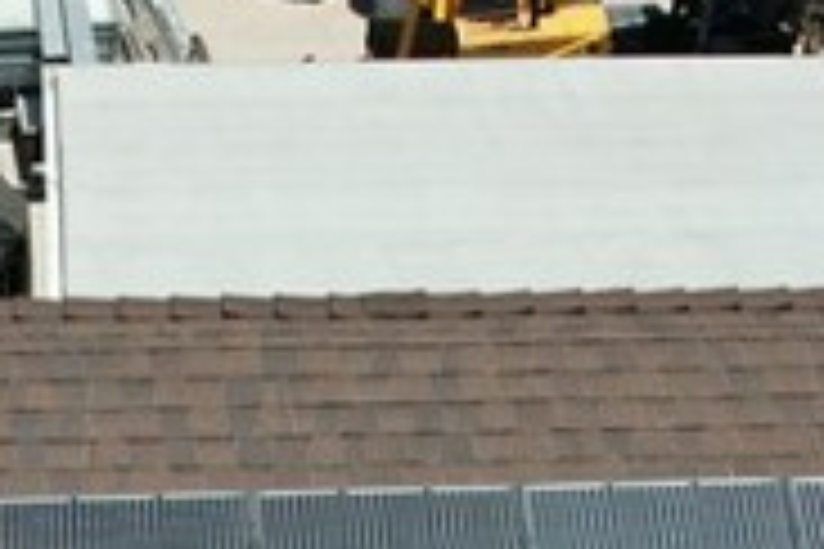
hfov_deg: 16.3
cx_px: 0
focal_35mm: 123
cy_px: 979
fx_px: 2815
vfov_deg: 10.5
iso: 130
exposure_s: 1/640
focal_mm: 8.38
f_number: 2.8
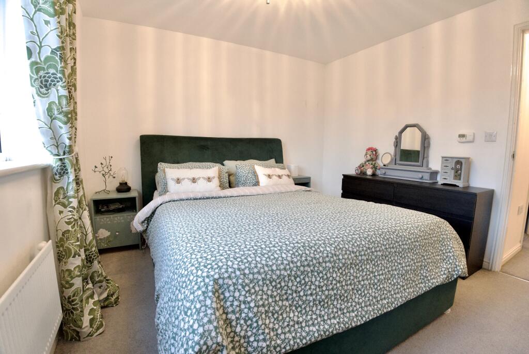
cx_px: 264
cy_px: 177
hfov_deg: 94.9
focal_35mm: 16
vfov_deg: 72.1
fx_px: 243
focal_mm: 16.5
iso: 4000
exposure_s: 1/80
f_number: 6.3
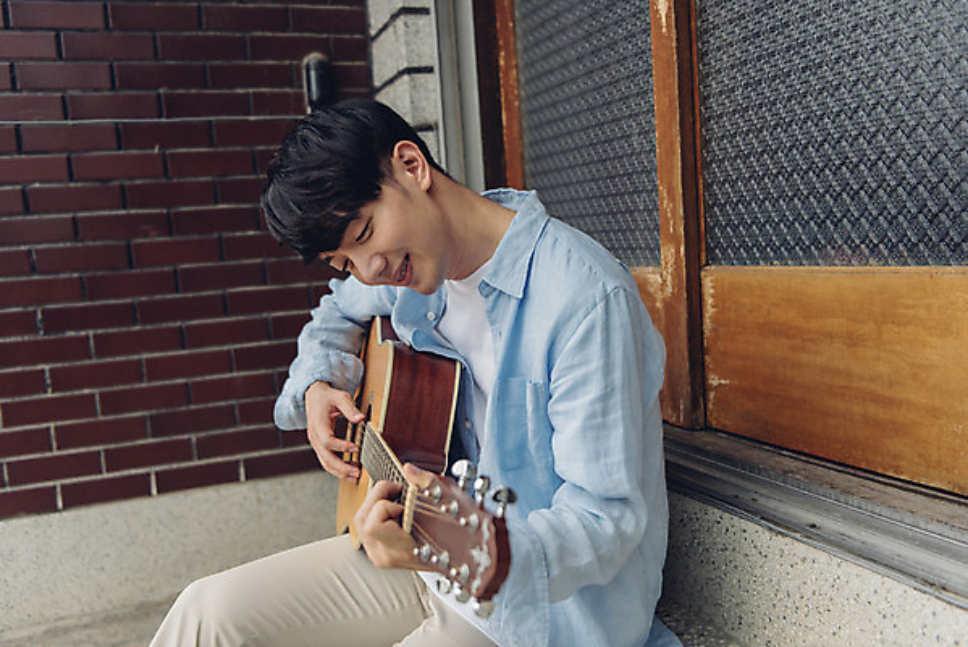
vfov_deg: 37.9
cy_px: 324
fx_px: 942
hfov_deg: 54.4
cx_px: 484
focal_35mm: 35
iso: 400
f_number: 3.2
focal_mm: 35
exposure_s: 1/1250
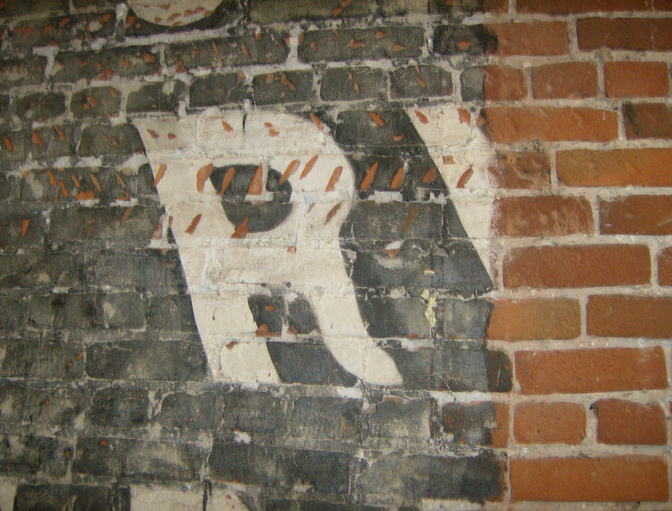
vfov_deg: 40.0
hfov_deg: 51.1
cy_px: 256
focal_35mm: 36
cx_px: 336
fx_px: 702
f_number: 2.8
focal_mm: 6
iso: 200
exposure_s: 1/60
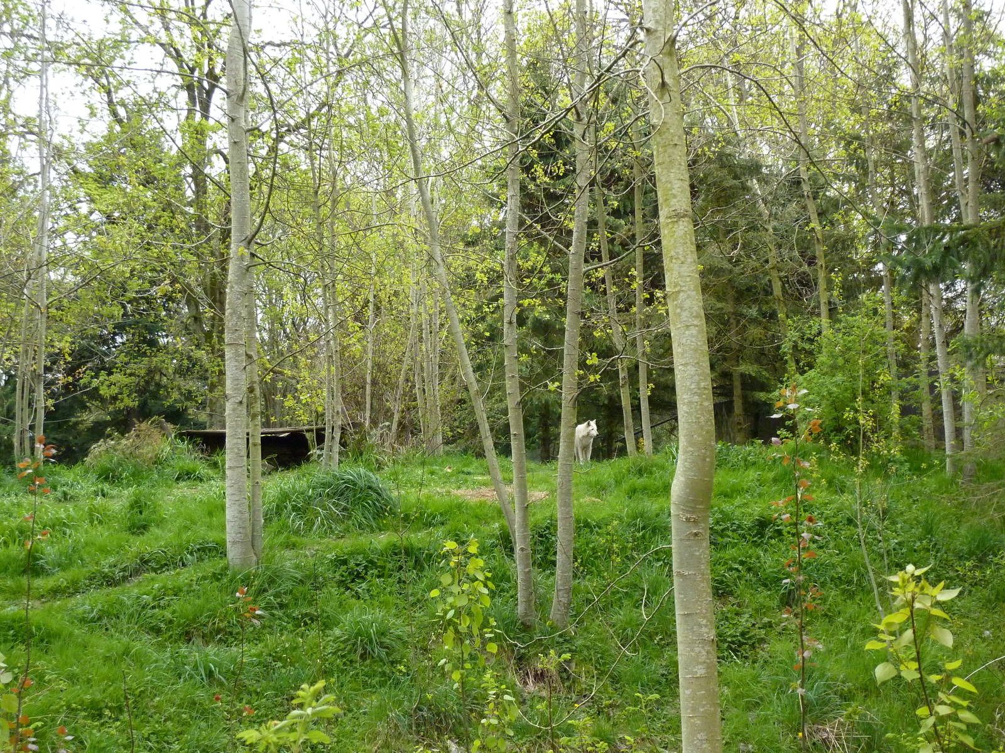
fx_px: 1306
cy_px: 376
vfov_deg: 32.2
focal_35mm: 45
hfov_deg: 42.1
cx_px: 502
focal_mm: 7.3
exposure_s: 1/320
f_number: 3.7
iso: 400
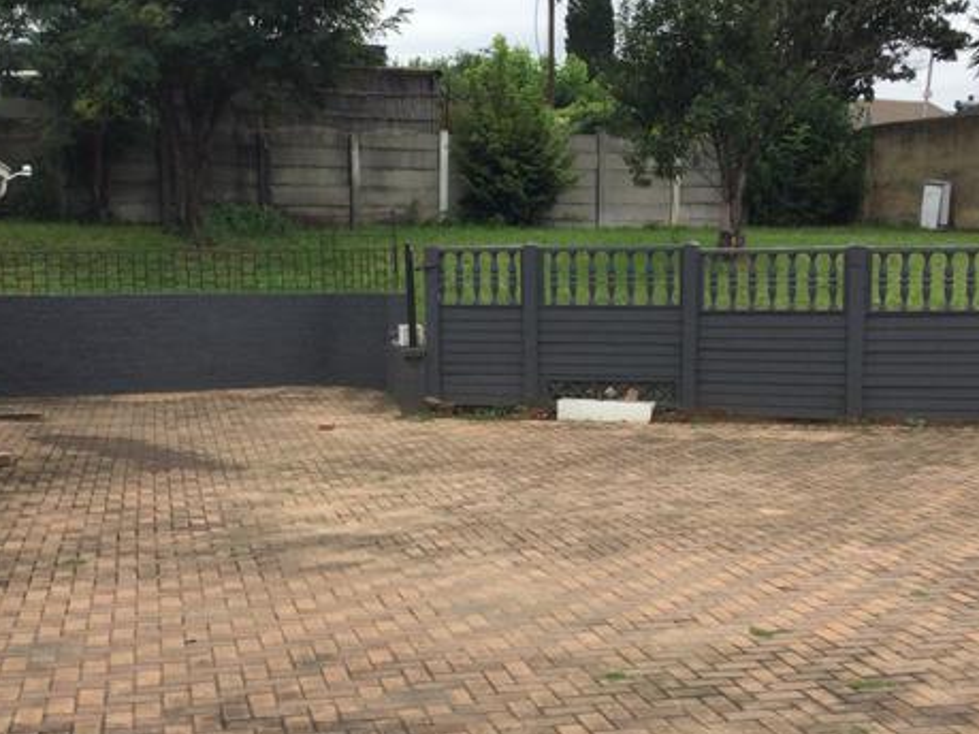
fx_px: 1527
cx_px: 520
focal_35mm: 54
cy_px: 433
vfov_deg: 27.0
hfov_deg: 35.5
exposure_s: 1/858
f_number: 2.4
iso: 25
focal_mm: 3.3
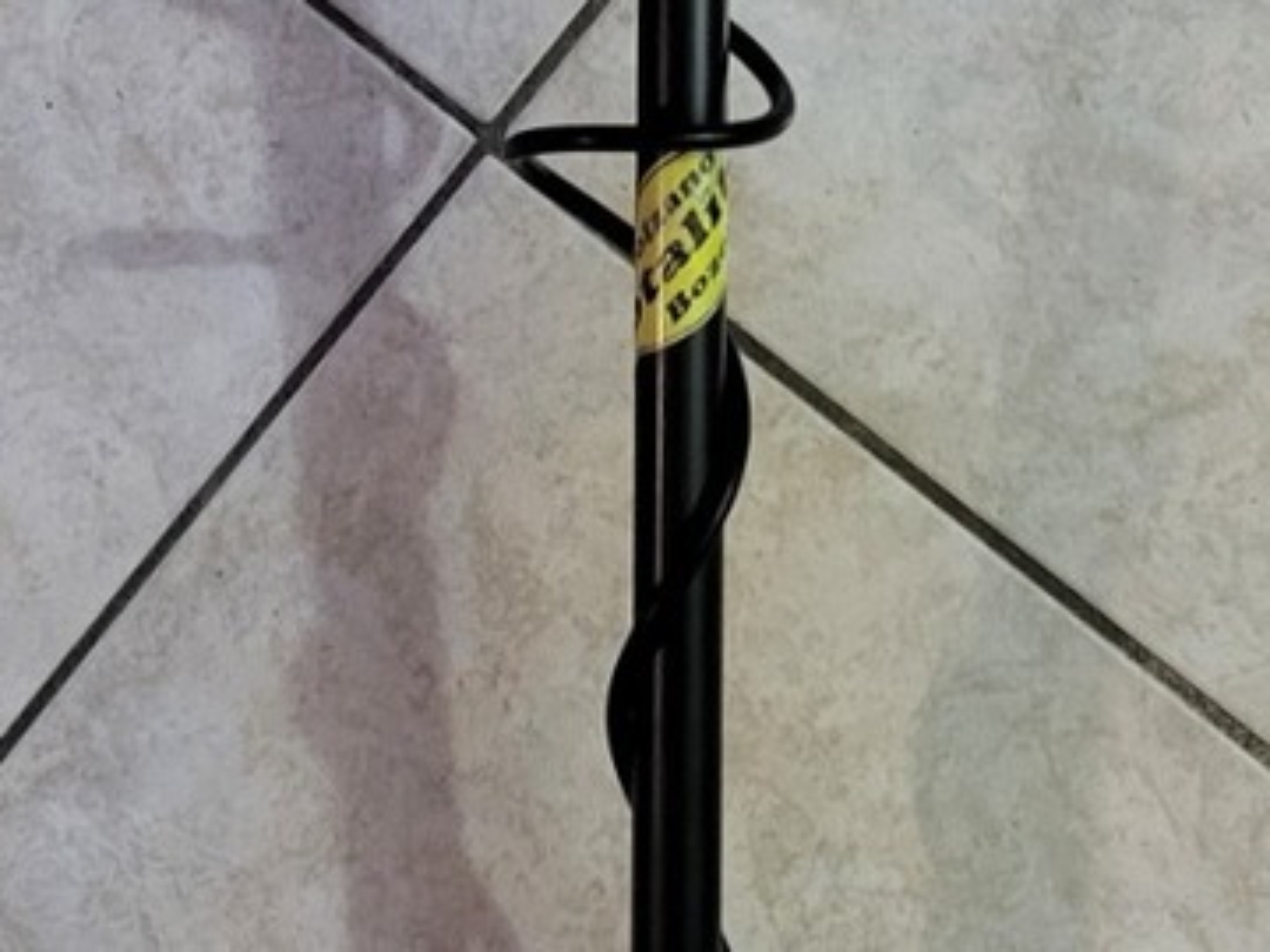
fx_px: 881
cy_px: 476
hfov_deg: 71.6
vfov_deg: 56.8
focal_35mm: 24
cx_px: 635
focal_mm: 5
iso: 640
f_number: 1.8
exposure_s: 1/25.1
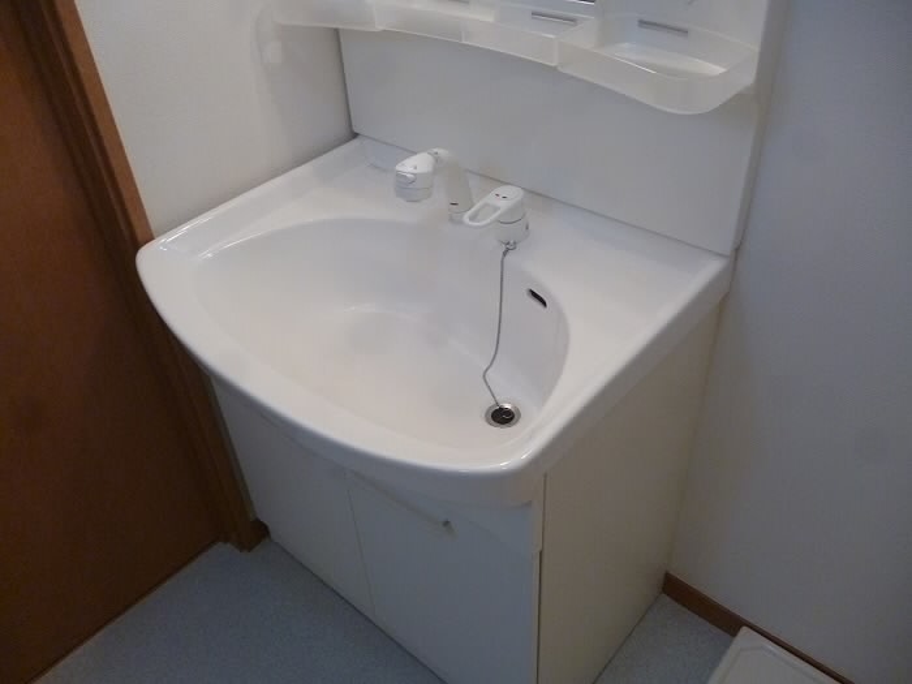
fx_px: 738
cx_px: 456
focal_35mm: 28
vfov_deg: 49.7
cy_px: 342
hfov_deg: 63.4
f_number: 3.1
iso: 400
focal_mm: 5
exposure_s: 1/60
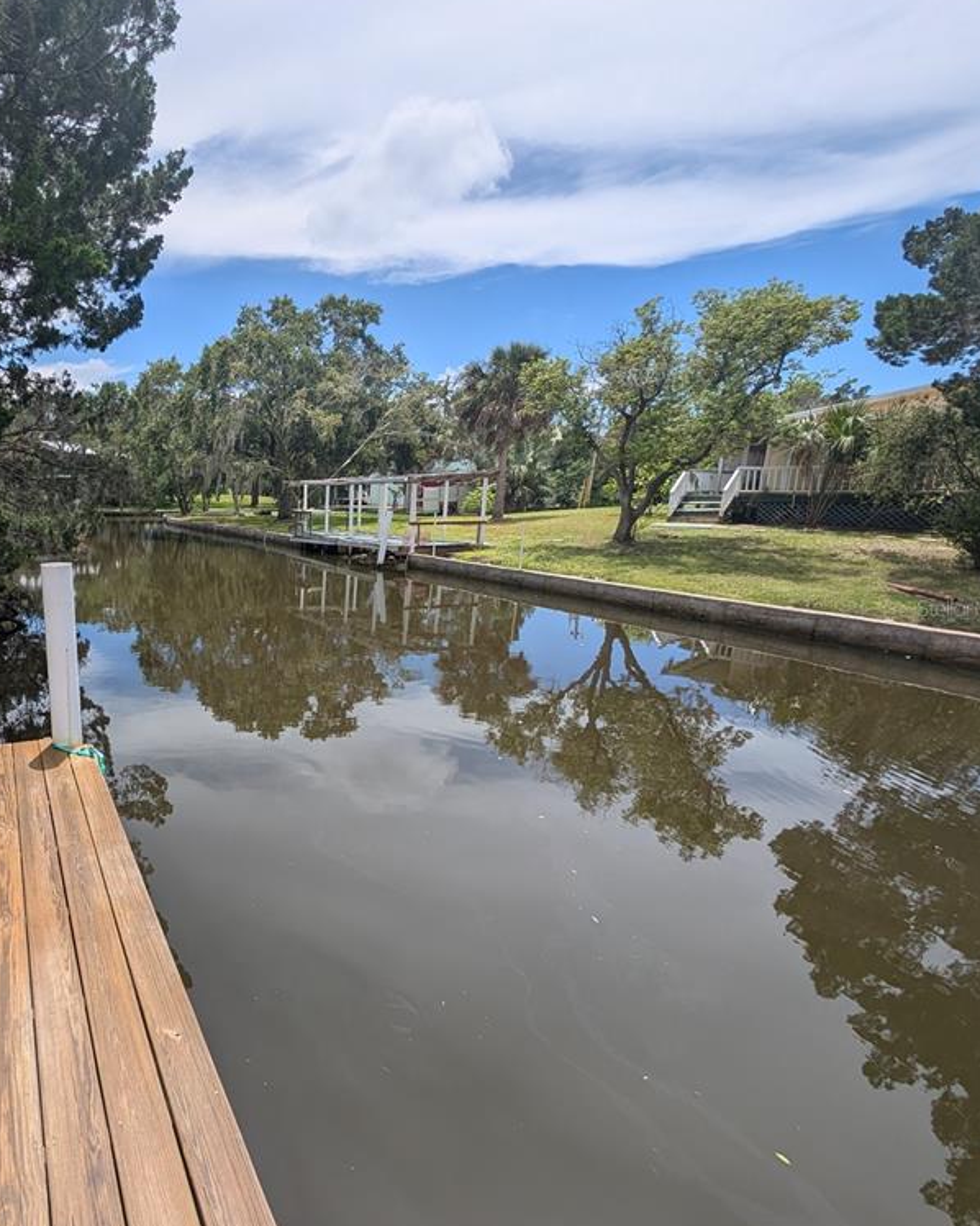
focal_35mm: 16
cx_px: 180
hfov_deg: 71.3
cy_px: 608
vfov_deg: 93.1
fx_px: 580
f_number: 1.95
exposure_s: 1/2381
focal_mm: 2.23
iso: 41
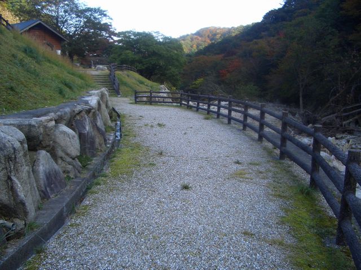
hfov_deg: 52.6
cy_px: 135
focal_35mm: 35
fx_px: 365
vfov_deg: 40.7
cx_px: 180
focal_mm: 5.8
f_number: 2.6
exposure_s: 1/160
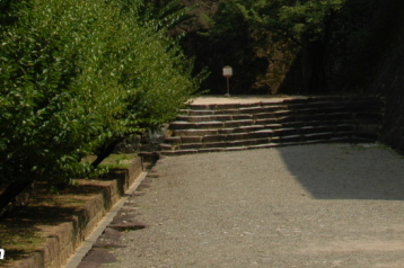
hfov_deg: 19.6
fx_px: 1155
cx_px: 344
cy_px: -111
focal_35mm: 103
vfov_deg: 12.7
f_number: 9
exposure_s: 1/320
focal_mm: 24
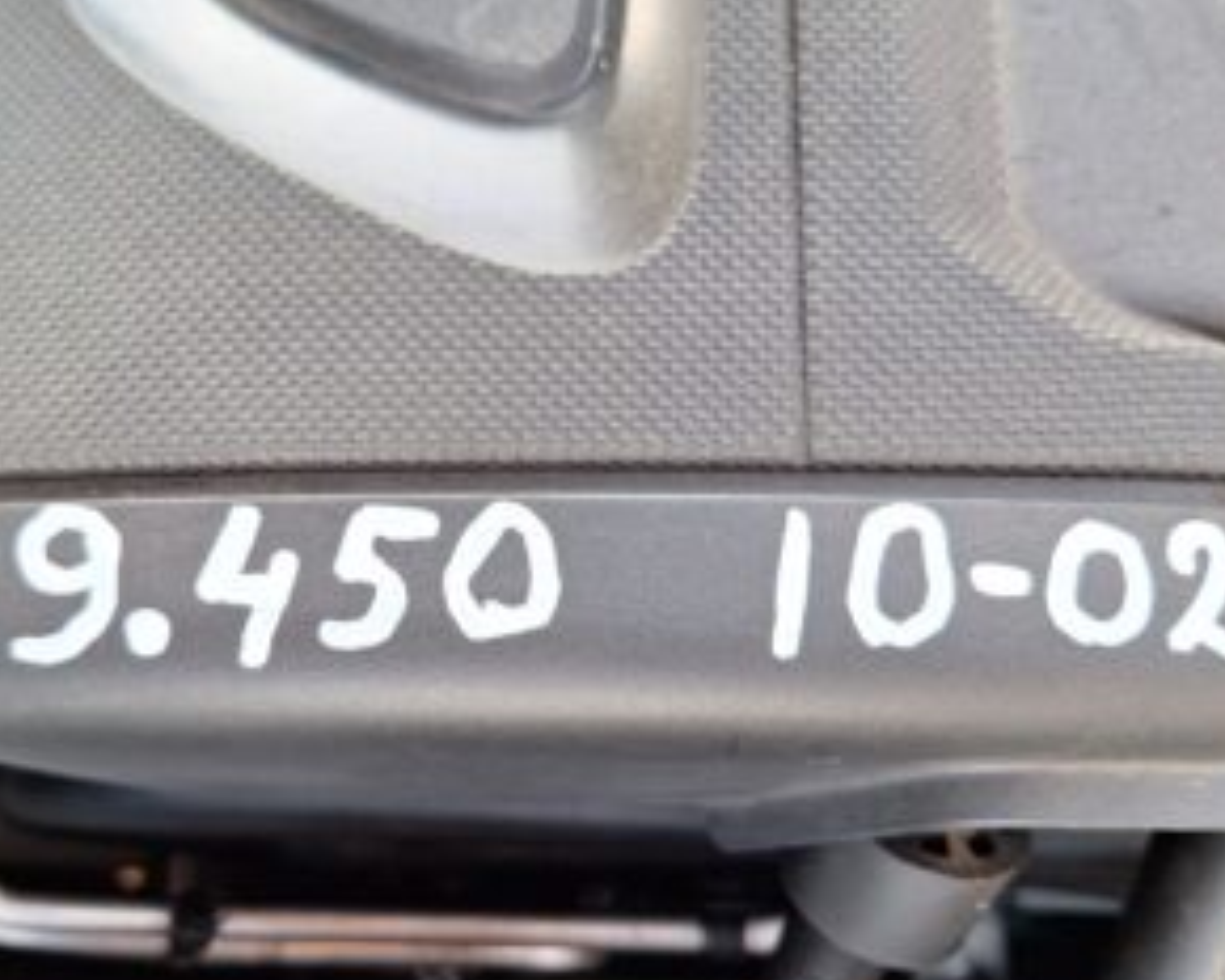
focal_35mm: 31
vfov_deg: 47.1
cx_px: 570
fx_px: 1124
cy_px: 528
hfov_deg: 57.1
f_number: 1.8
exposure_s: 1/50
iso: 64
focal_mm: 5.54
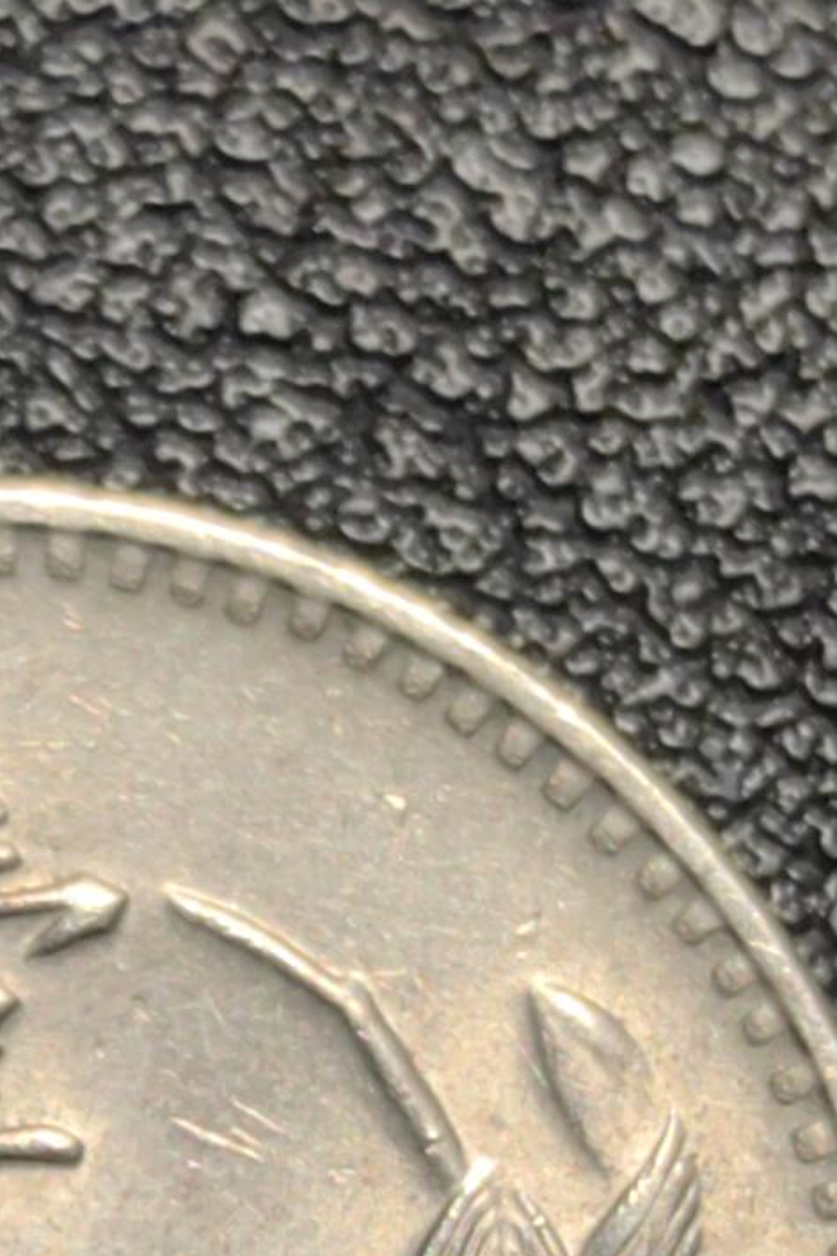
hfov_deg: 7.0
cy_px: 1428
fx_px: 6838
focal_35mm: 196
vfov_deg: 10.4
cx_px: -110
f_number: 2
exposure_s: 1/113
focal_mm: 5.75
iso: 50
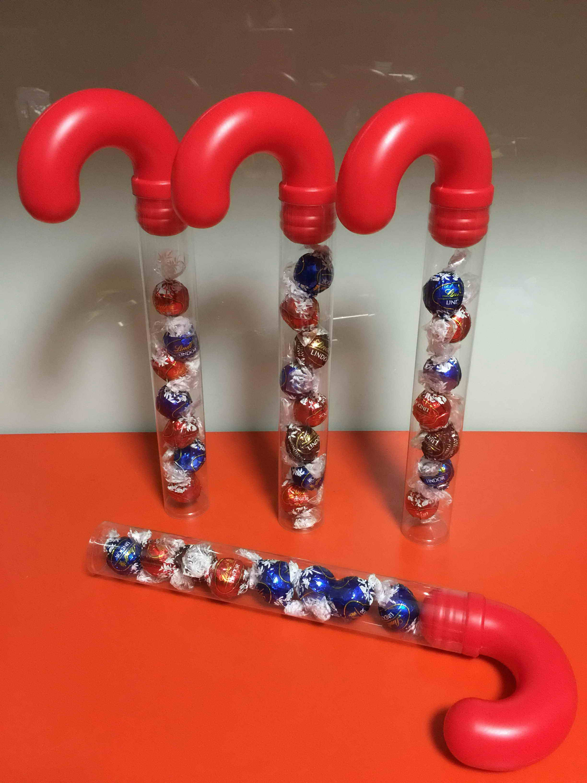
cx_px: 294
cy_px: 392
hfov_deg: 48.2
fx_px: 656
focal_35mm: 29
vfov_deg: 61.7
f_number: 2.2
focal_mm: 4.15
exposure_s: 1/8
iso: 160
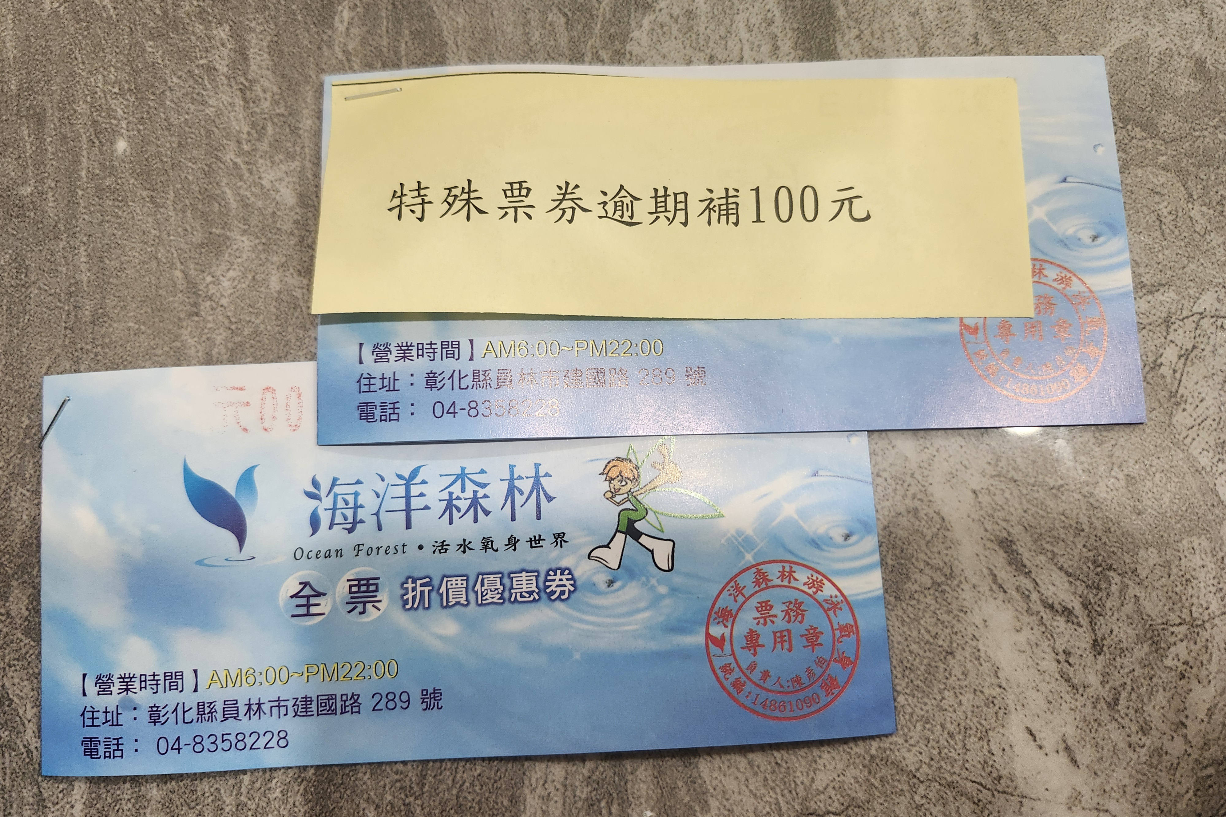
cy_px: 379
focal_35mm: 24
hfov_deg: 73.7
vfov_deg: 53.1
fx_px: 817
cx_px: 614
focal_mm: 5.54
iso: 250
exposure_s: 1/120
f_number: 1.8
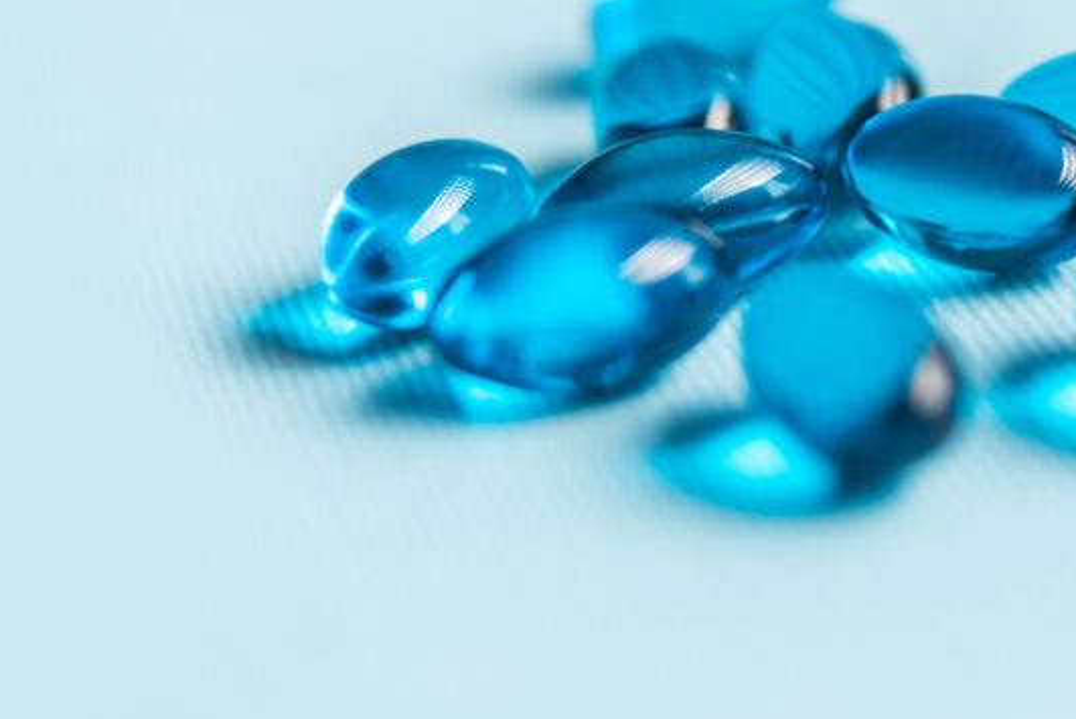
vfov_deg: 8.4
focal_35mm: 164
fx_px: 4906
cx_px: 865
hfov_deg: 12.5
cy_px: 223
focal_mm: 85
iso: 100
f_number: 4
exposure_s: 1/100
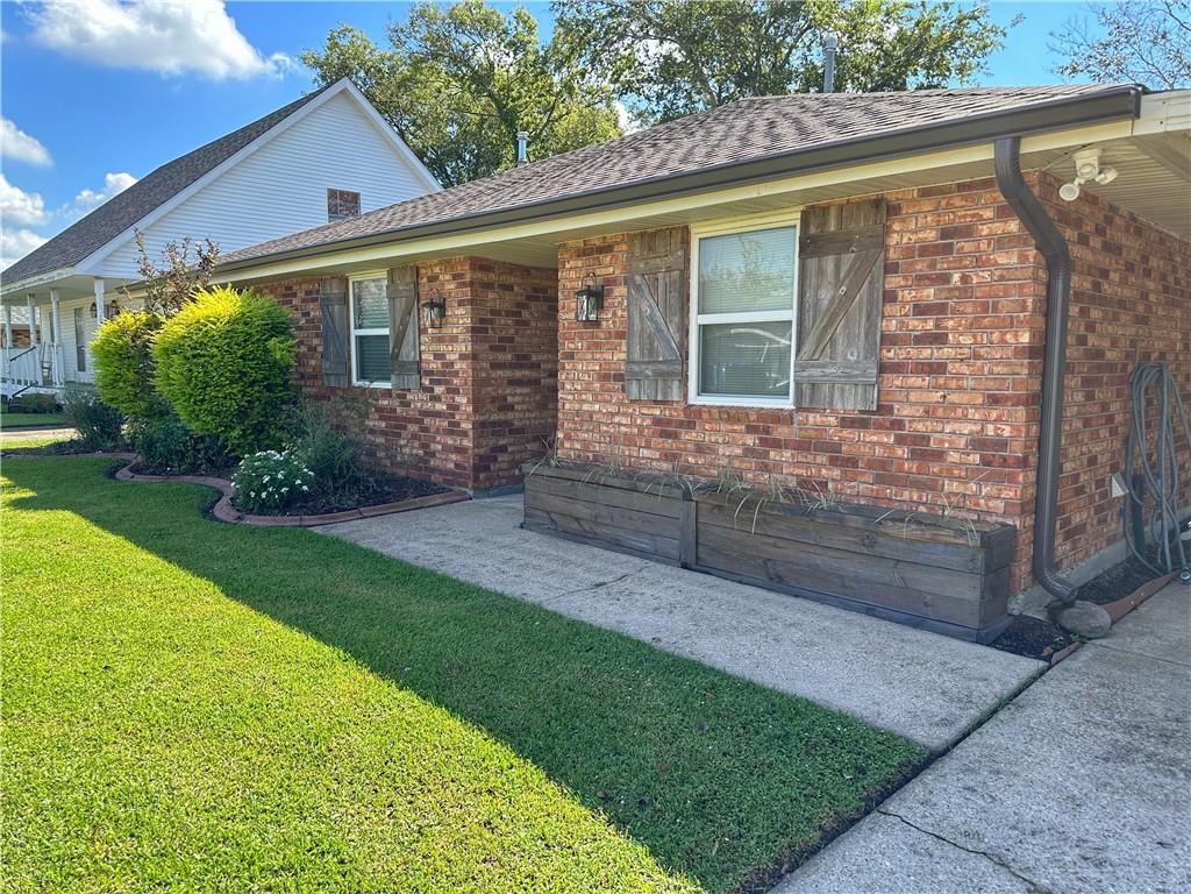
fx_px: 826
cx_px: 596
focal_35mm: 24
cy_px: 447
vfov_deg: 56.8
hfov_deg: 71.6
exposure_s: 1/1212
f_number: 1.78
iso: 80
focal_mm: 6.86
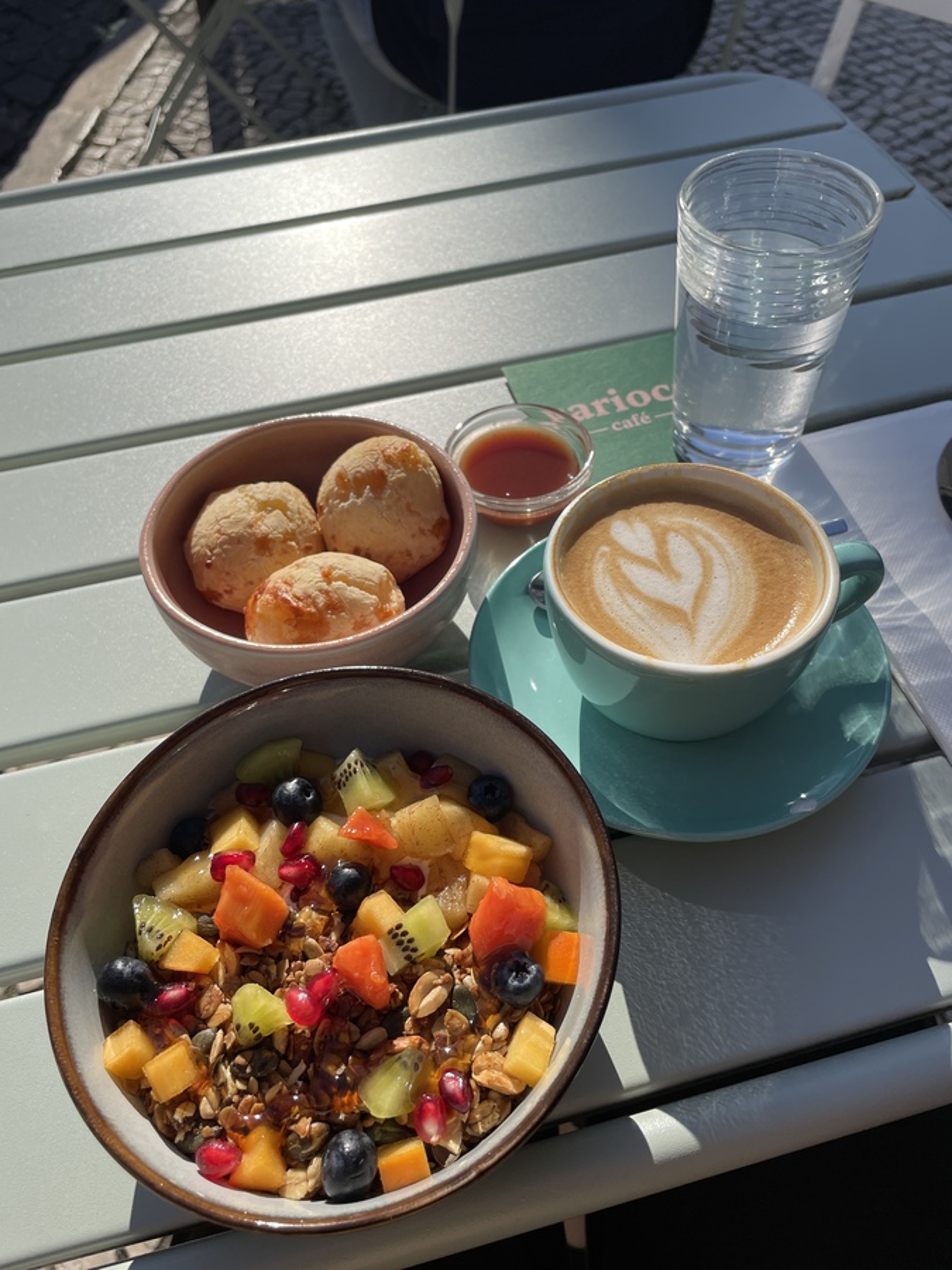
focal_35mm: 26
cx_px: 476
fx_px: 953
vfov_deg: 67.3
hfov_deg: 53.1
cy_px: 635
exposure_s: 1/4651
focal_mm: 4.2
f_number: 1.6
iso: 32
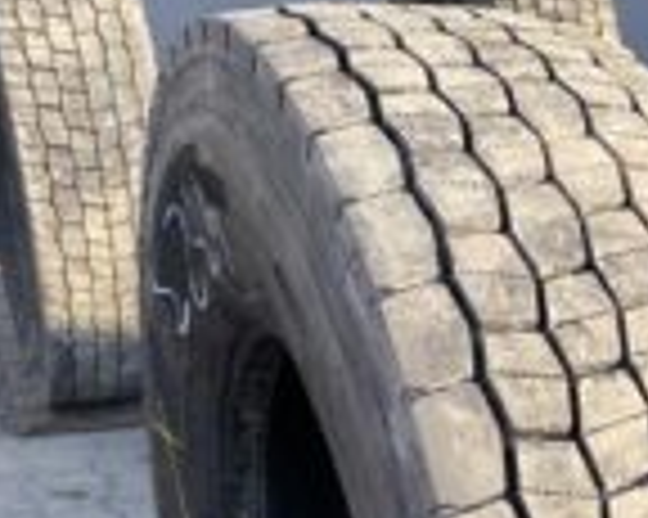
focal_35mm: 76
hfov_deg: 24.1
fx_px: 1457
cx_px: 626
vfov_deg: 18.8
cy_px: 655
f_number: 1.8
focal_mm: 4.25
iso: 32
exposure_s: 1/193
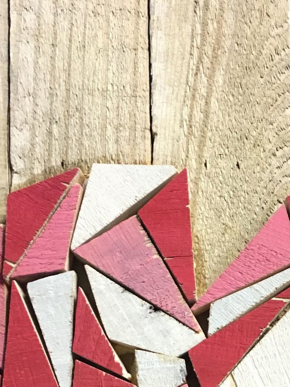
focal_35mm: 64
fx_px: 715
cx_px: 217
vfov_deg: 27.8
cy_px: 420
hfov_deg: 22.7
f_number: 2.2
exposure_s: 1/30
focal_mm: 4.15
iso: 200
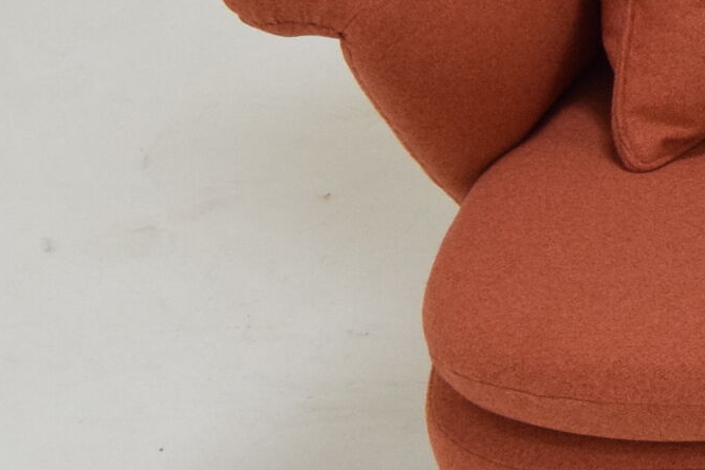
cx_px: 927
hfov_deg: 11.4
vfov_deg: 7.8
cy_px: -116
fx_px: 3428
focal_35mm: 175
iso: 1600
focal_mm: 26
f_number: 8
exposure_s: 1/250
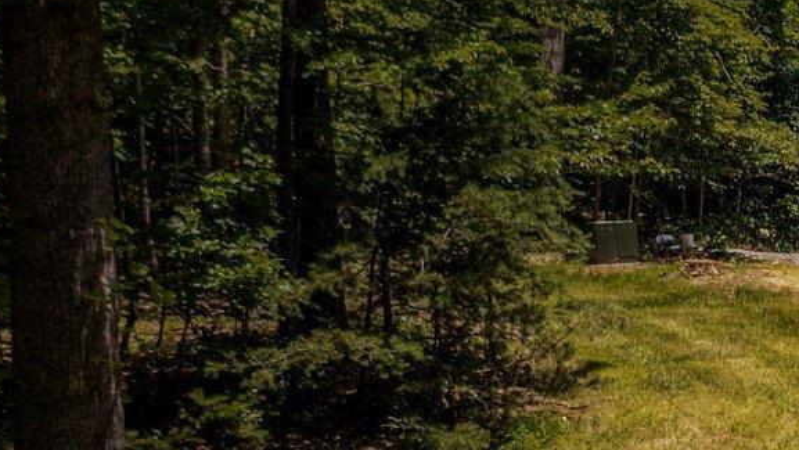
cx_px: 1399
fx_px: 2204
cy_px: 253
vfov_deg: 11.7
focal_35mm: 104
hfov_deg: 17.2
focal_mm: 10.26
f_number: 3.2
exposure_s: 1/80
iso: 100
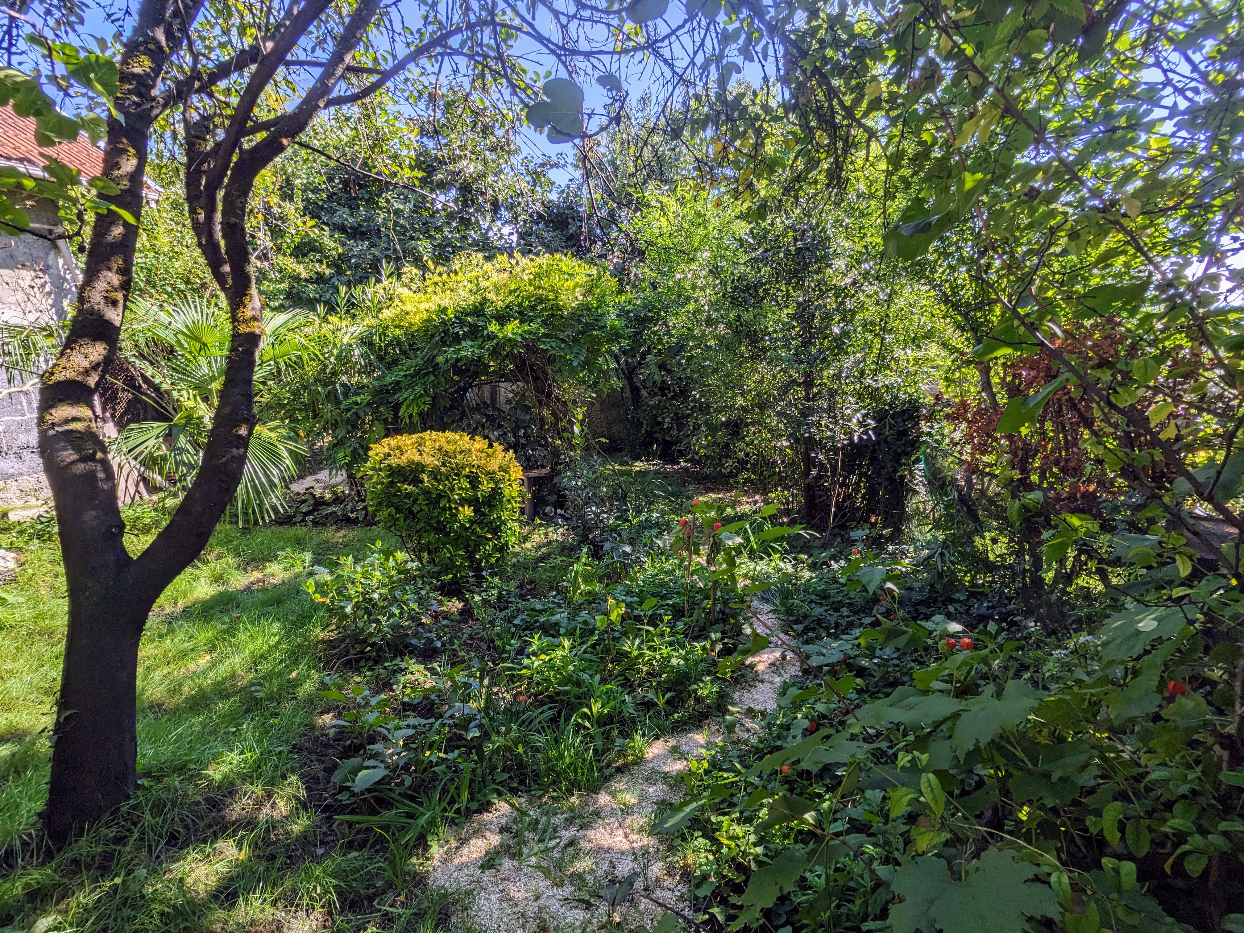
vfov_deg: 78.1
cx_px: 622
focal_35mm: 16
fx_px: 575
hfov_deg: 94.5
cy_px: 466
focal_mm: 2.22
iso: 32
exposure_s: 1/466
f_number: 2.2
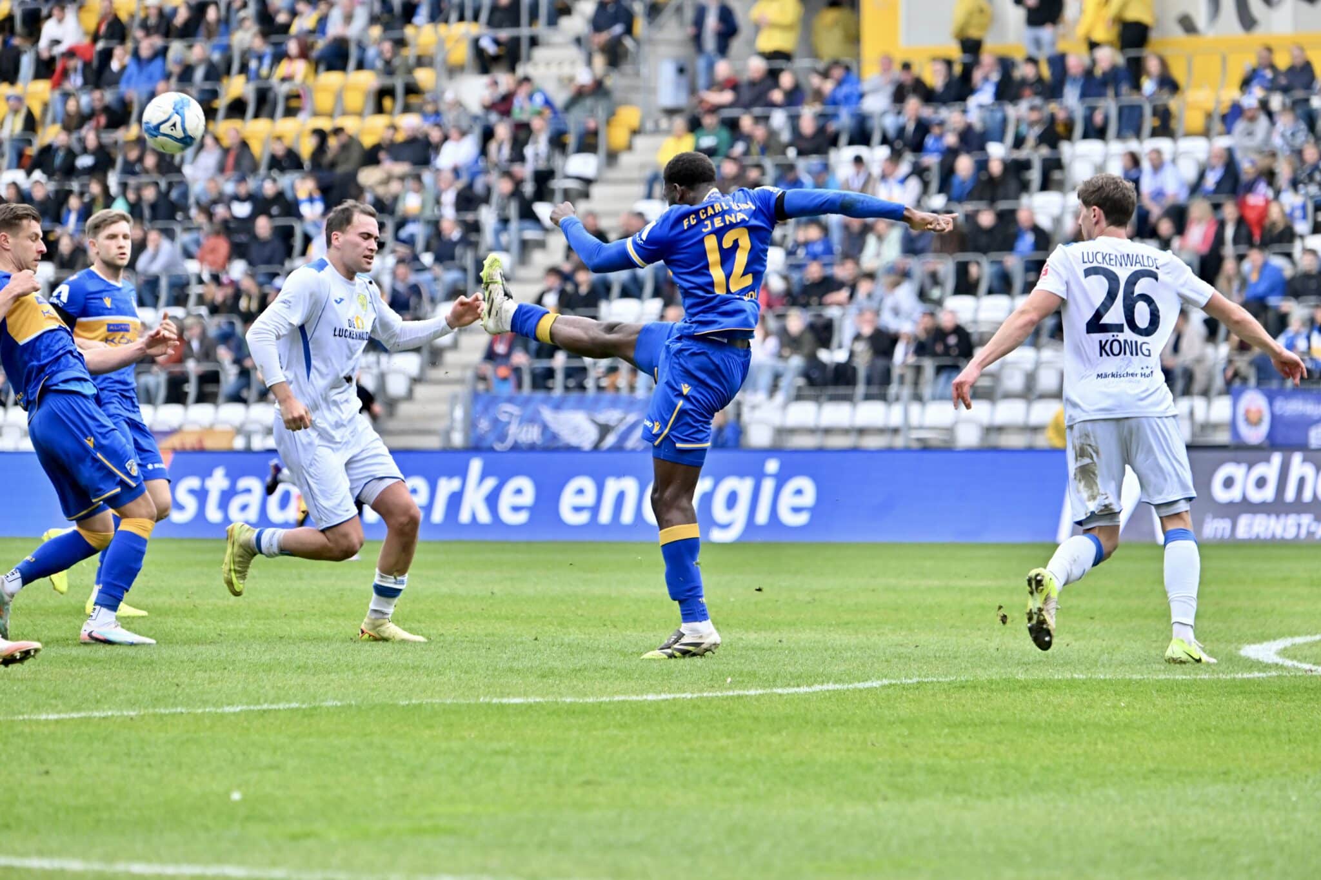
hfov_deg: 7.9
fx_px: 9539
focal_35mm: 260
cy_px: 440
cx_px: 660
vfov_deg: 5.3
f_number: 5.6
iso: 2500
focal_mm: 260
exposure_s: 1/1600
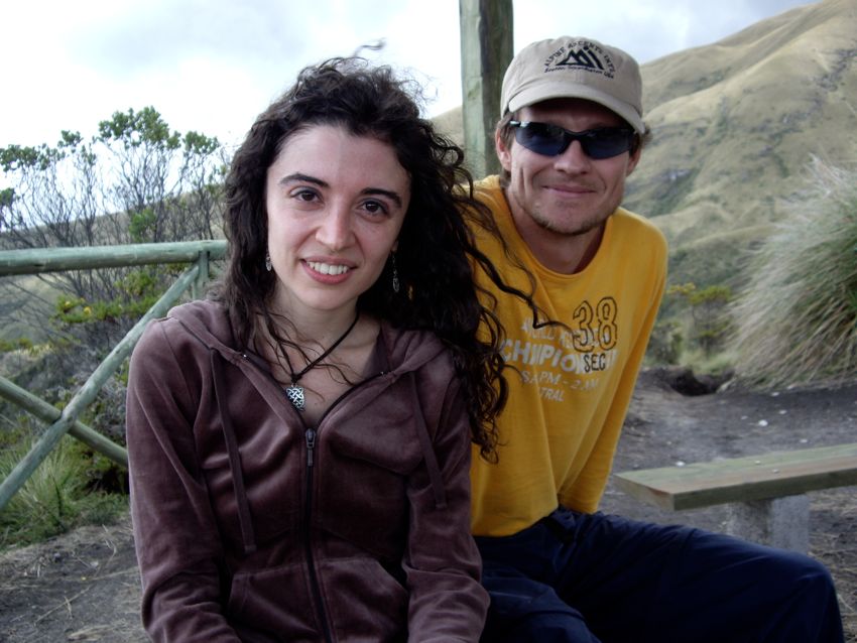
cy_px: 322
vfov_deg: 37.7
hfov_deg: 49.0
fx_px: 941
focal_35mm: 38
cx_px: 428
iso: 50
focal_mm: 7.9
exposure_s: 1/250
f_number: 2.8
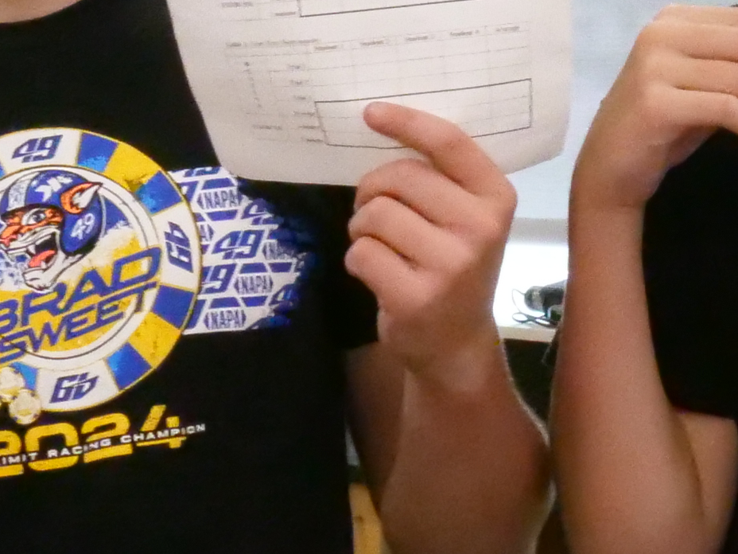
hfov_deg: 10.3
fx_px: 4051
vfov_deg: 7.8
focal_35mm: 190
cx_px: 683
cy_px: 76
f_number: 10
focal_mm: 17
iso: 6400
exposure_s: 1/60
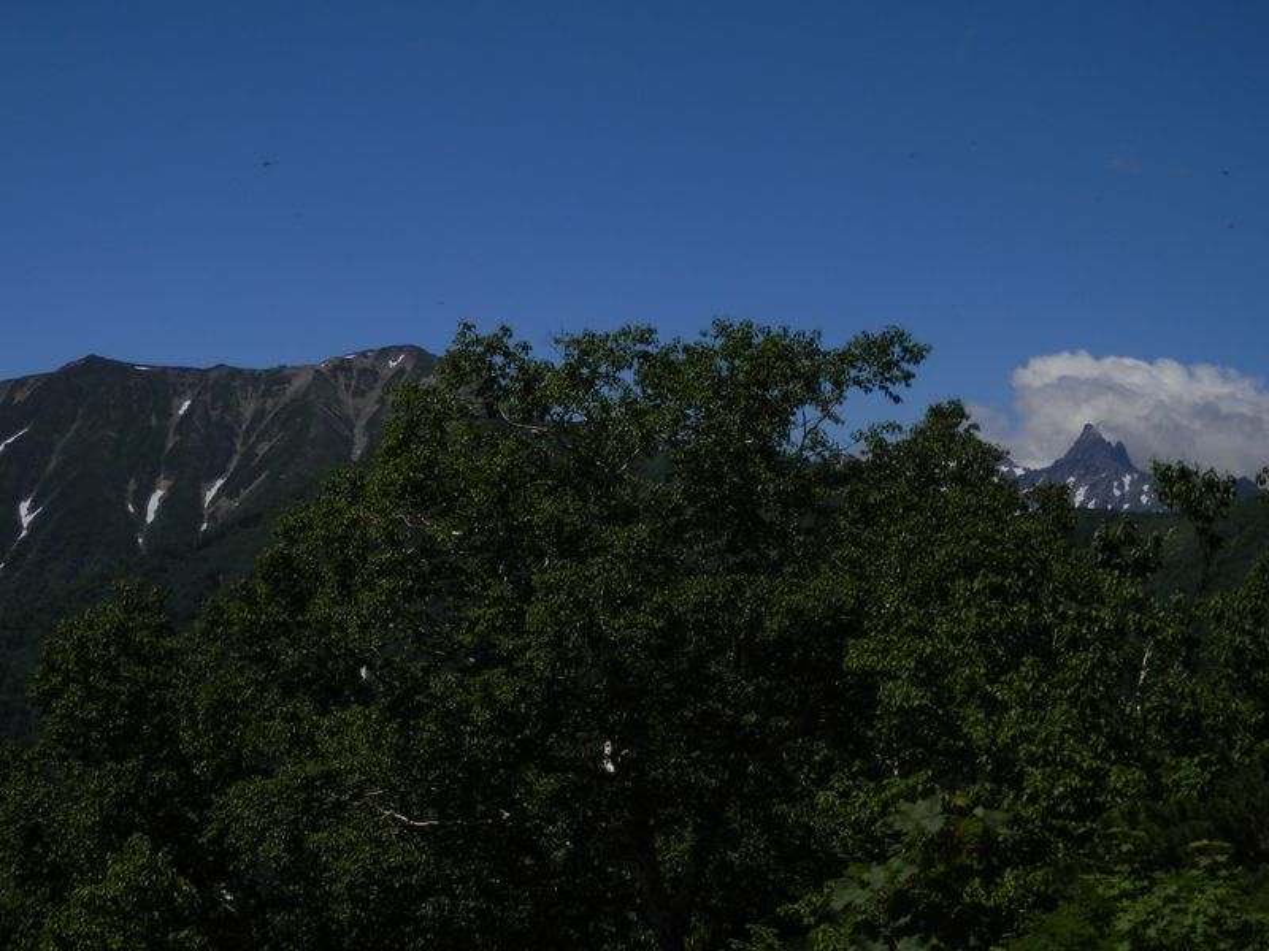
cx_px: 634
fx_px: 2200
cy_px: 476
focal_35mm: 60
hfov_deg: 32.2
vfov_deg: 24.4
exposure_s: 1/250
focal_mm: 10.8
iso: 80
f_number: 12
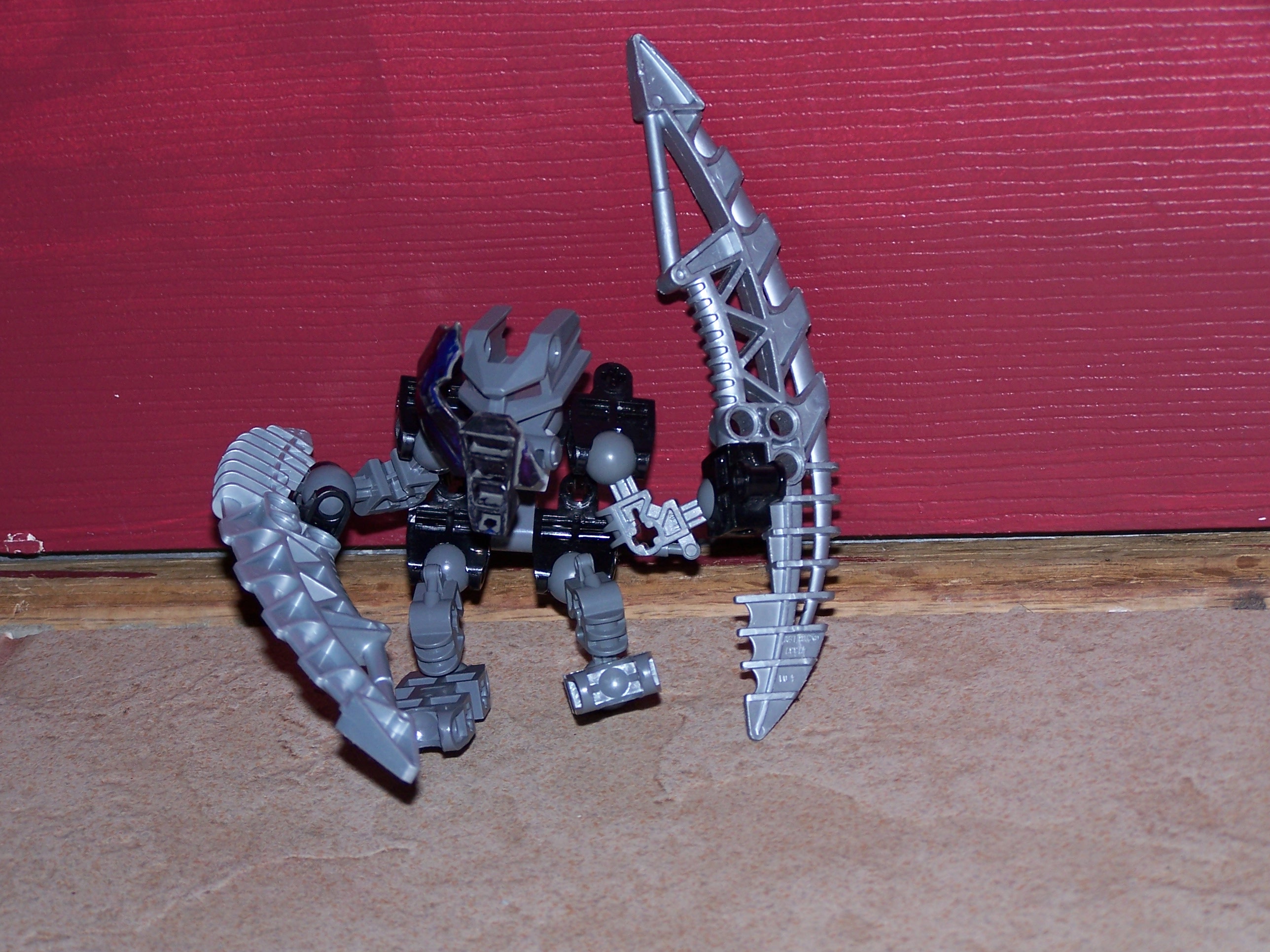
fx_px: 3852
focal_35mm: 105
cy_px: 476
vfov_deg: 14.1
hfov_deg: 18.7
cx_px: 635
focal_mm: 17.5
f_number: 3.2
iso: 80
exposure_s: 1/90
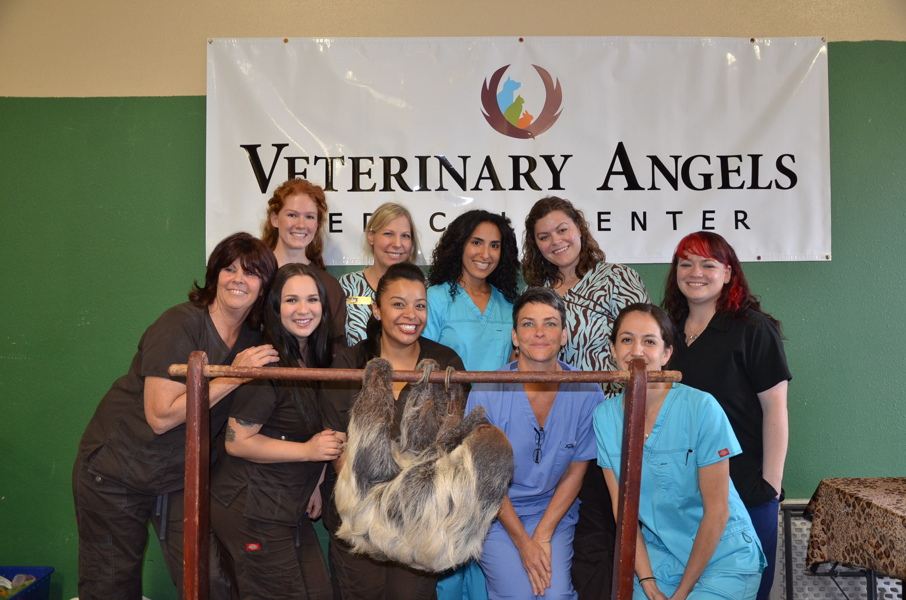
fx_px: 791
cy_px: 300
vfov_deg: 41.5
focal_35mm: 32
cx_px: 453
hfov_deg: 59.6
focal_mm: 21
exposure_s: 1/60
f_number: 3.8
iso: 800
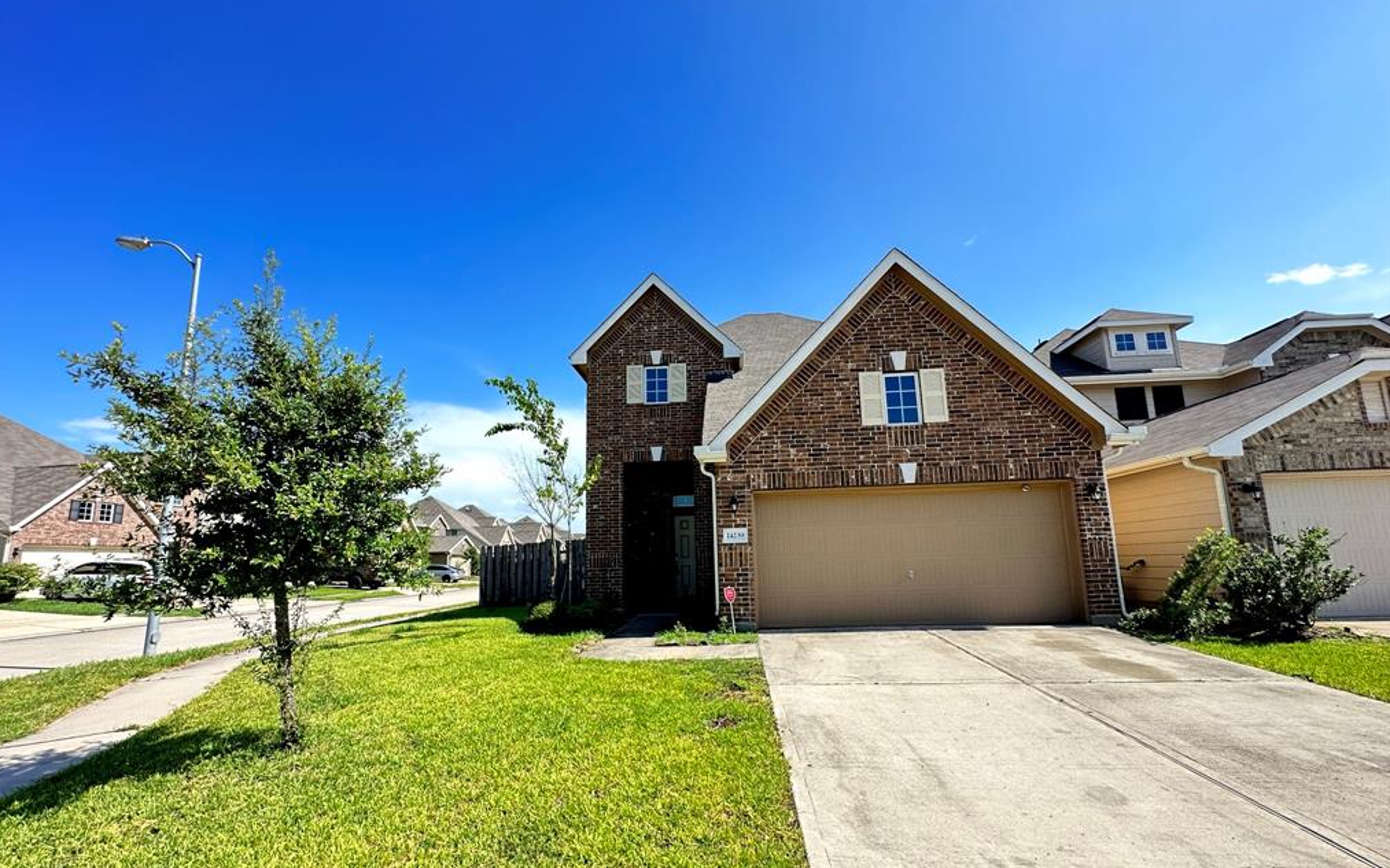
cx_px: 693
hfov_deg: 101.5
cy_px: 474
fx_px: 568
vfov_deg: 74.6
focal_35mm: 15
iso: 40
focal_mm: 2.22
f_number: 2.2
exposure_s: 1/412
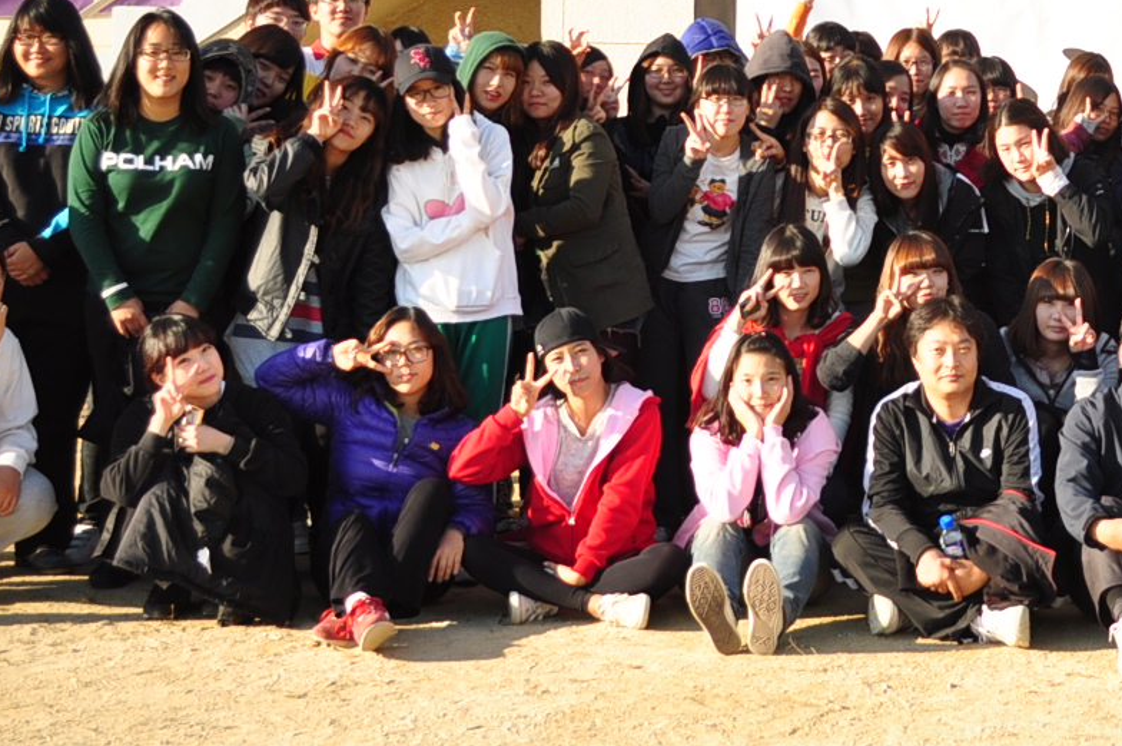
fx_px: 2553
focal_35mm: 82
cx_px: 1062
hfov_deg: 23.9
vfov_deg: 16.5
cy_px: 117
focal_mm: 20
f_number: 3.8
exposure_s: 1/640
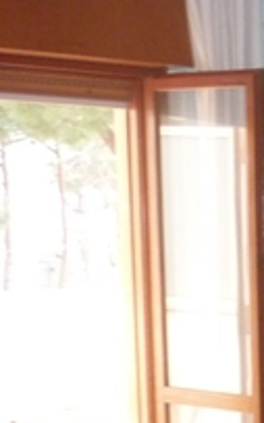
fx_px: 1270
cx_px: 613
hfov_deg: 10.4
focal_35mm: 110
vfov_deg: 18.2
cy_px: 483
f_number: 2.8
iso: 320
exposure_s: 1/30
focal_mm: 5.5
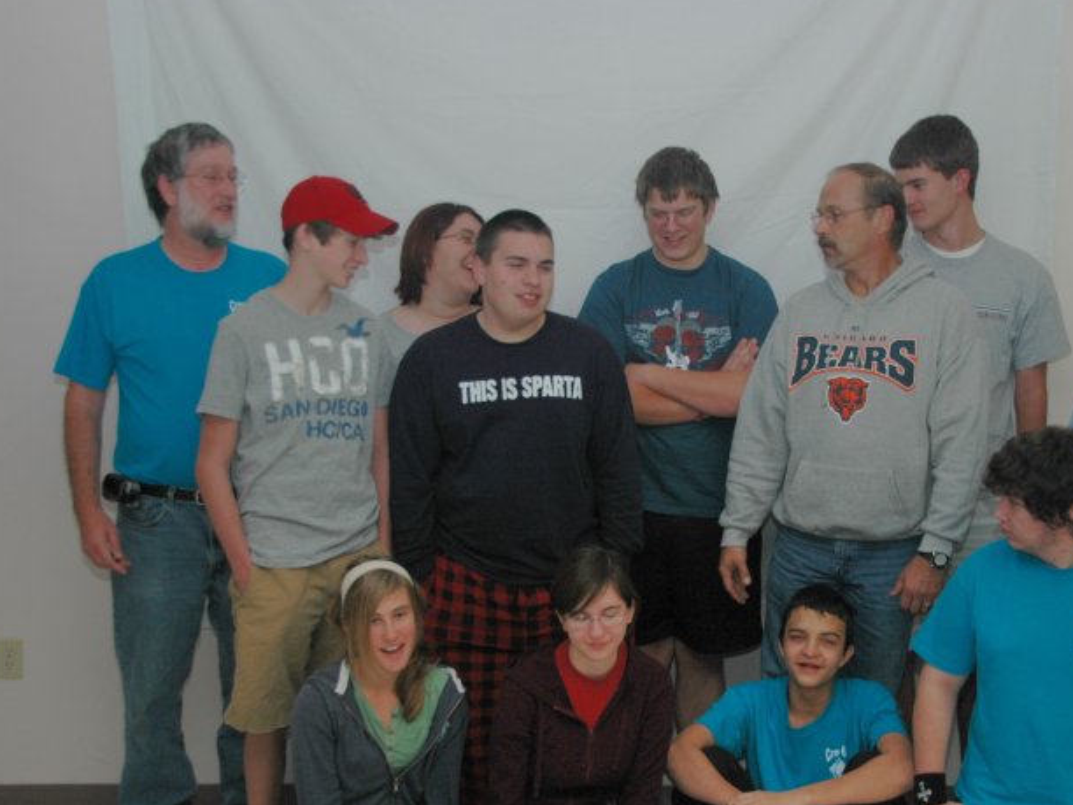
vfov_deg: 26.7
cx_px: 649
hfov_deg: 35.0
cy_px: 445
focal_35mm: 55
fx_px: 1693
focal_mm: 29
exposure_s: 1/60
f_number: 4.2
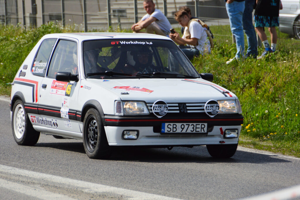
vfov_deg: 4.6
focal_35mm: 300
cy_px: 100
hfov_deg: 6.9
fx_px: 2498
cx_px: 150
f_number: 5.6
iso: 400
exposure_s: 1/3200
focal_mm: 200
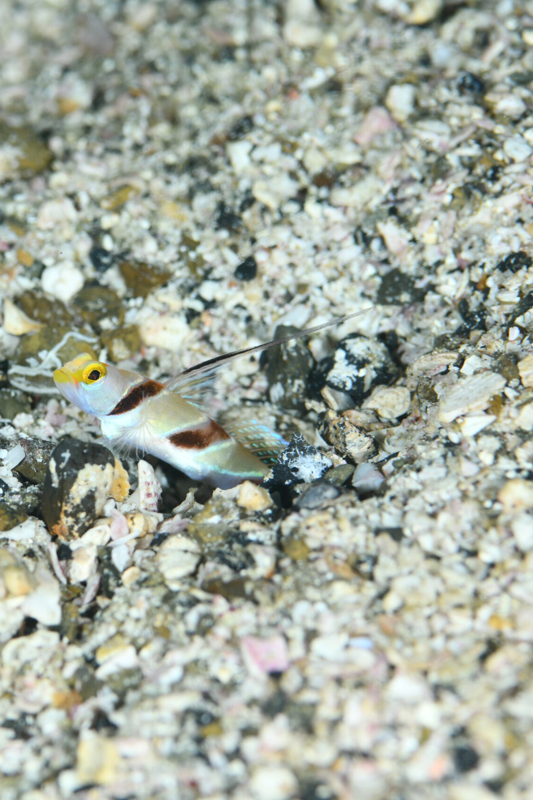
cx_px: 77
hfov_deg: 8.7
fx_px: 3509
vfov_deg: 13.0
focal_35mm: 158
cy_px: 400
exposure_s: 1/250
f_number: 10
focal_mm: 105
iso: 100
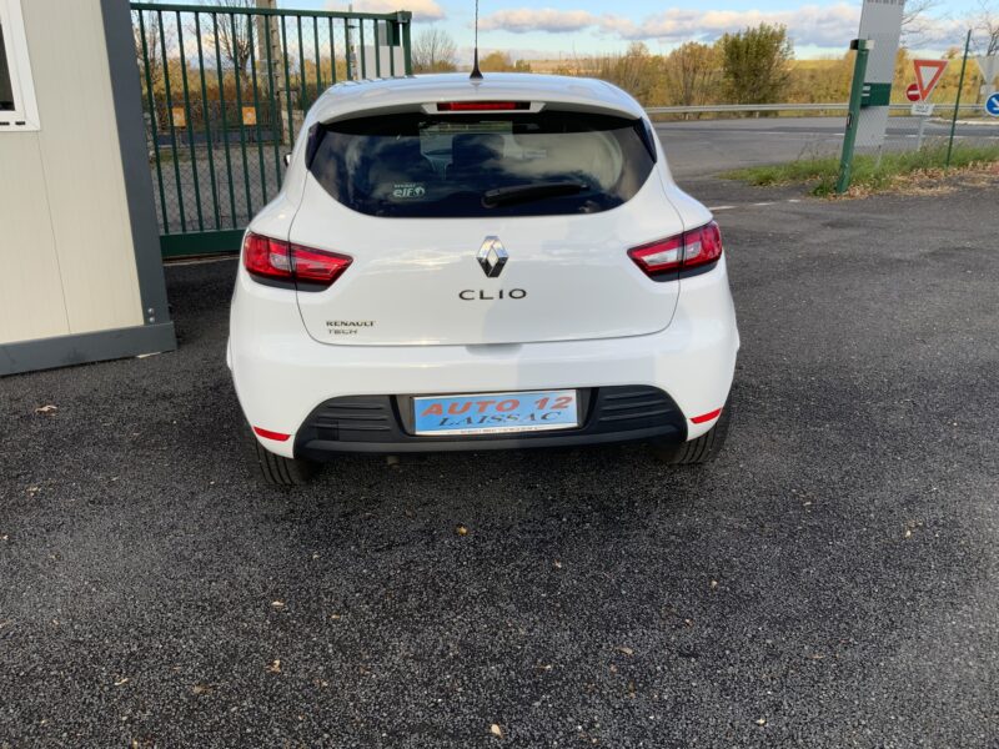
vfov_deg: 48.2
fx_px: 837
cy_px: 374
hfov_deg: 61.7
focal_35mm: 29
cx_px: 500
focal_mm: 3
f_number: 1.8
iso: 16
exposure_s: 1/574
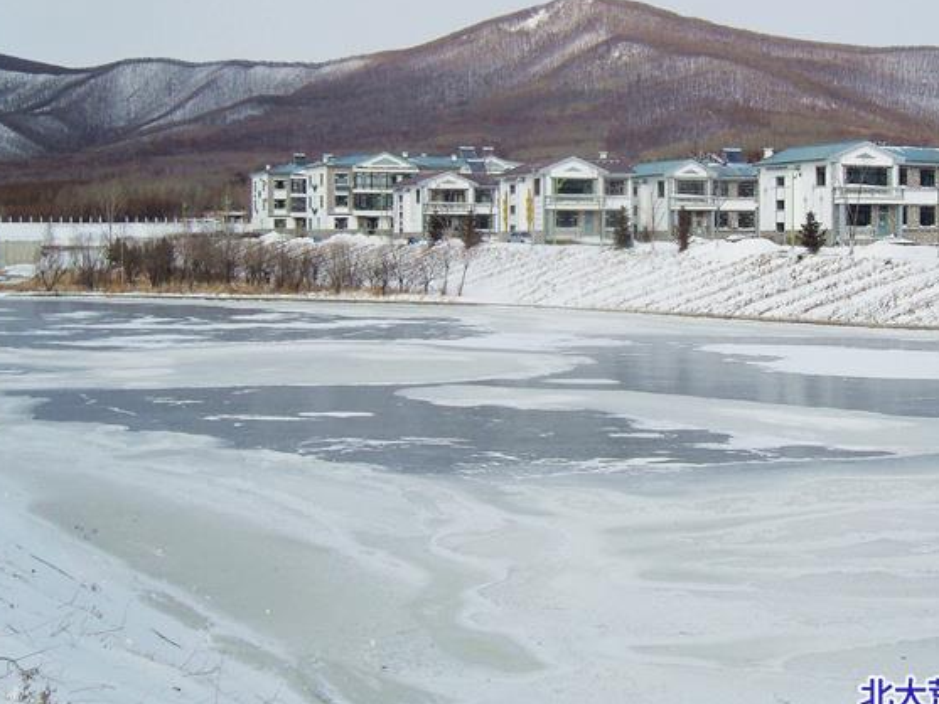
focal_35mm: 56
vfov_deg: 26.0
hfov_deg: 34.1
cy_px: 253
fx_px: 1519
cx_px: 598
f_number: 10.4
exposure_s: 1/180
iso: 80
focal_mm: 7
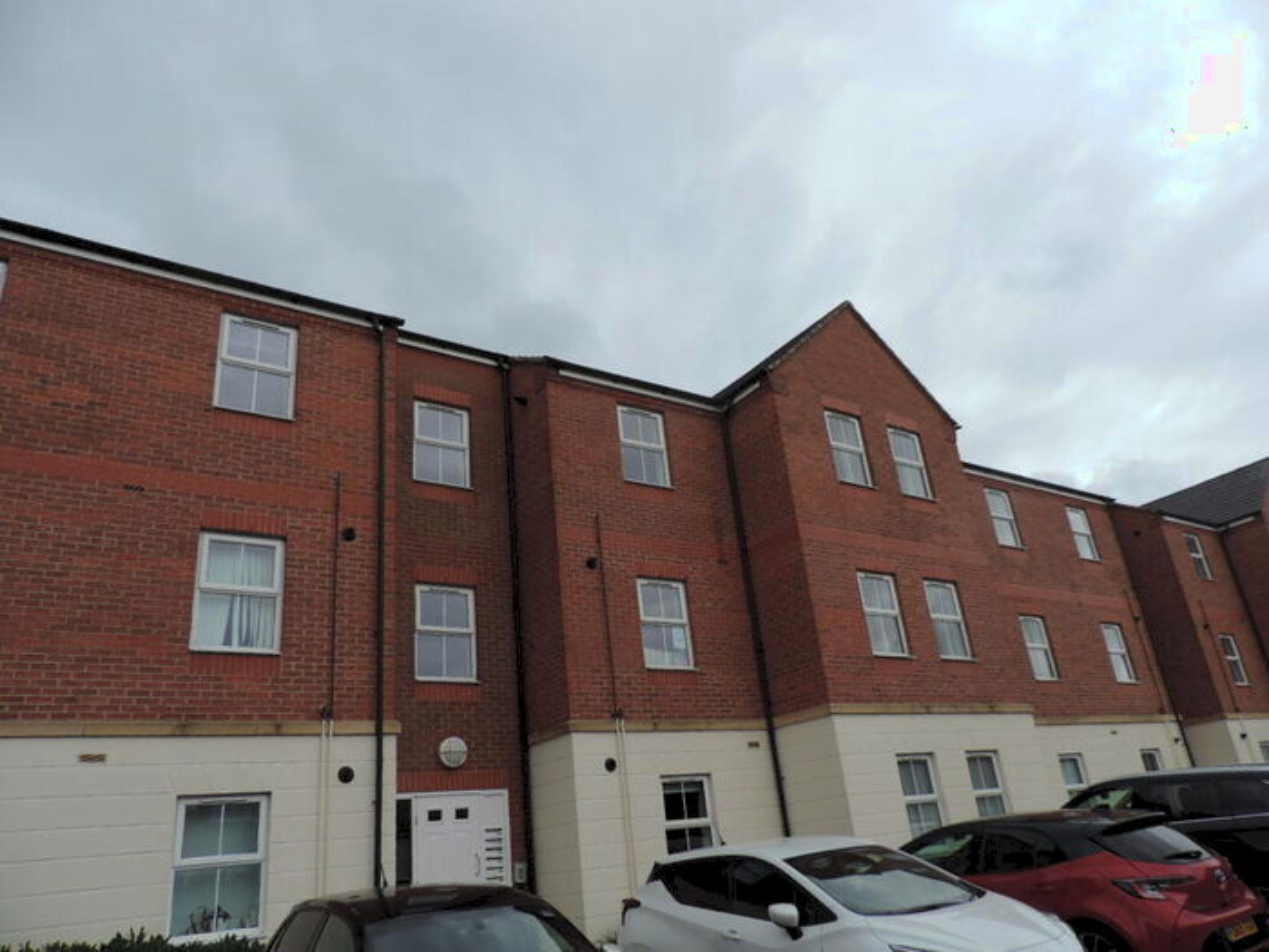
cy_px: 476
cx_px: 634
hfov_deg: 71.6
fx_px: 880
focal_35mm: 24
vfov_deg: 56.8
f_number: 3
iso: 80
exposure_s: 1/800
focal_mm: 4.3
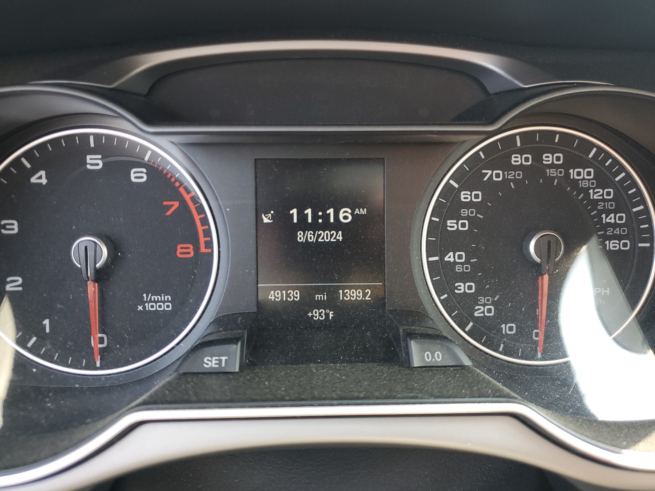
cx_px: 328
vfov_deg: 53.1
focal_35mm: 26
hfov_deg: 67.3
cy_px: 246
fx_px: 492
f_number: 1.5
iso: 79
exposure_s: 1/120
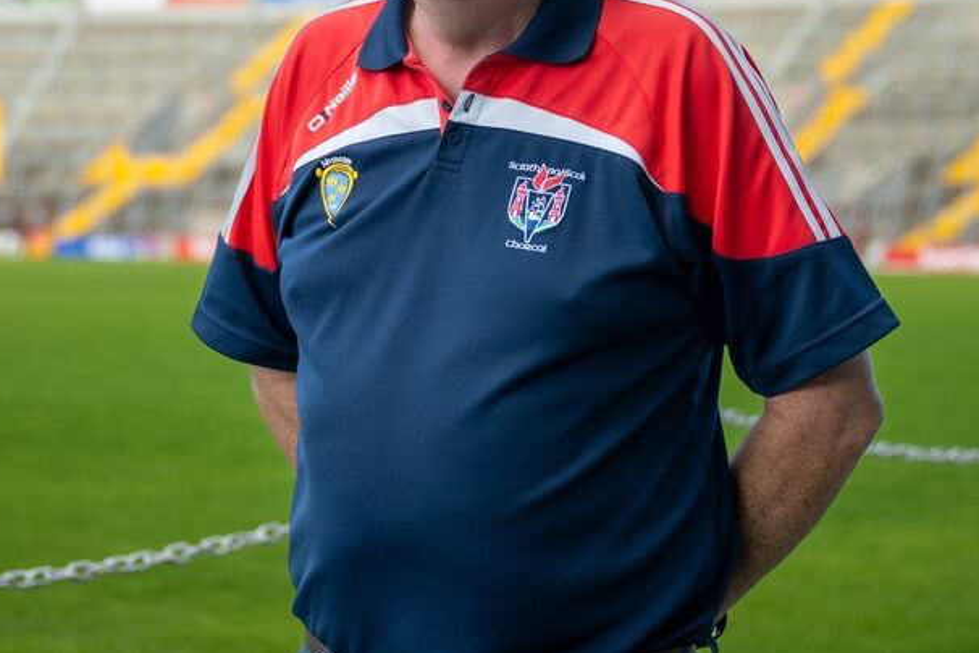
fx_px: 2801
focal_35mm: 103
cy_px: 68
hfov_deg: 19.8
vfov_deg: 13.2
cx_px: 452
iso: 250
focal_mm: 52
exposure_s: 1/1250
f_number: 2.8
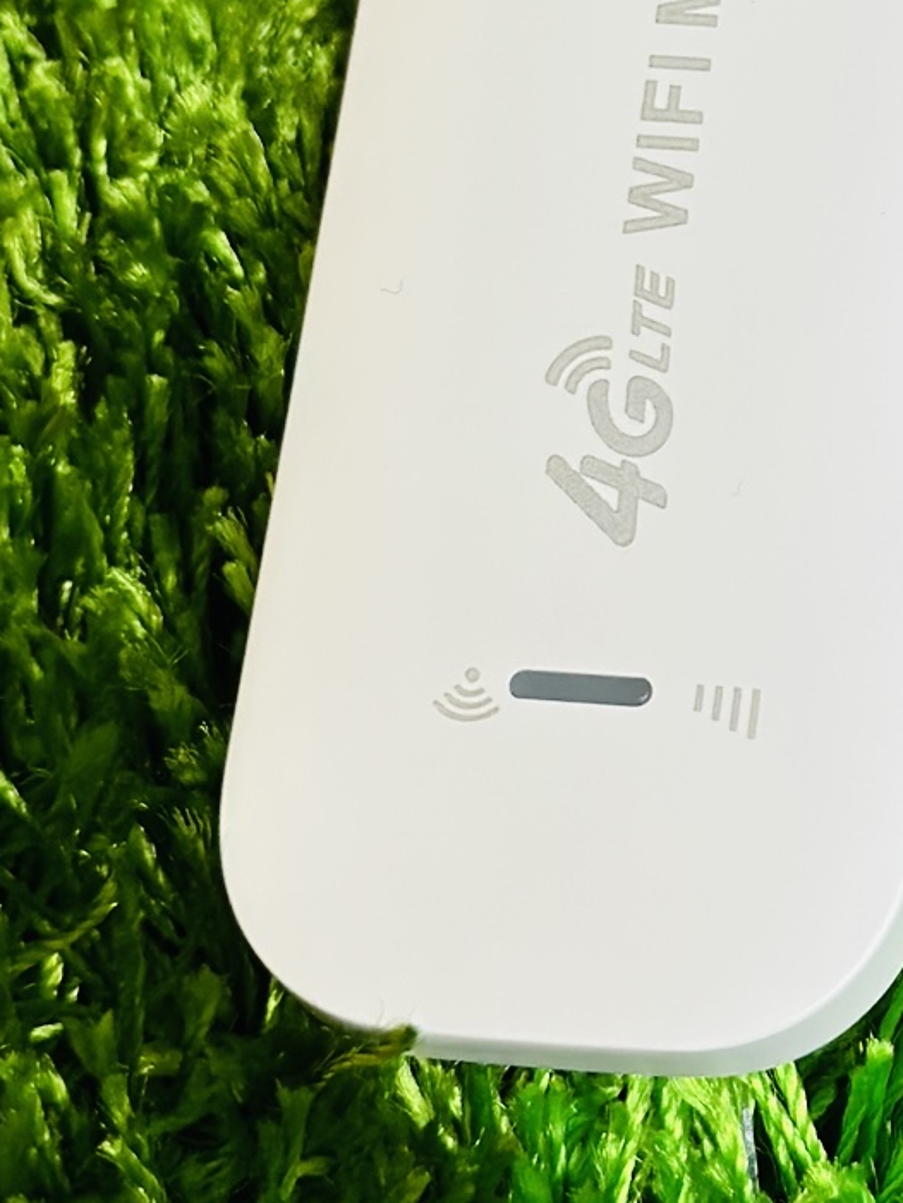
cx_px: 1212
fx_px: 4798
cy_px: 328
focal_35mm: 138
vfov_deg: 14.2
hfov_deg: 10.5
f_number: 1.78
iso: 125
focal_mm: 6.86
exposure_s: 1/121
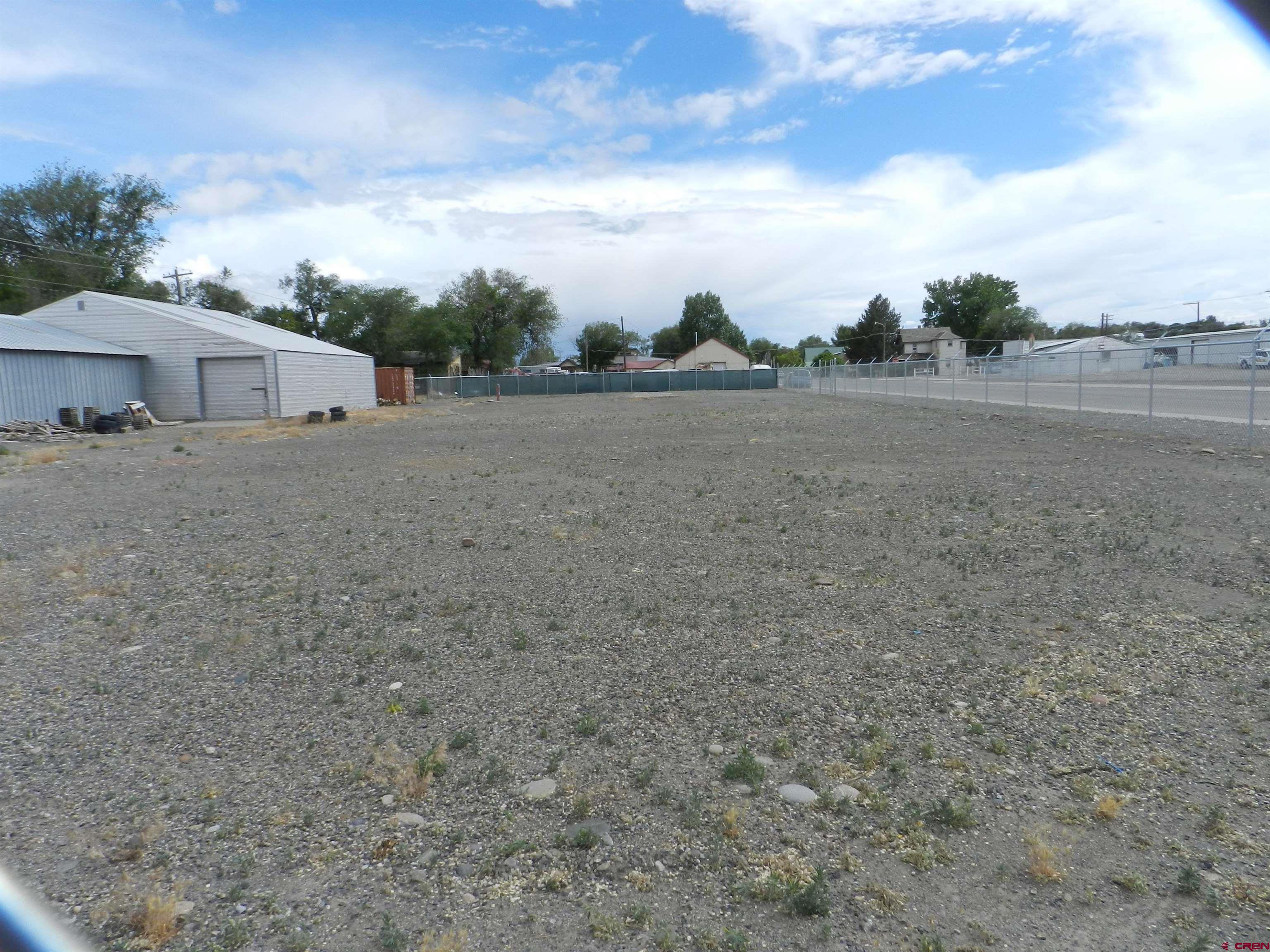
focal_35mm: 23
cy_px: 476
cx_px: 635
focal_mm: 4
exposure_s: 1/800
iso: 160
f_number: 4.5
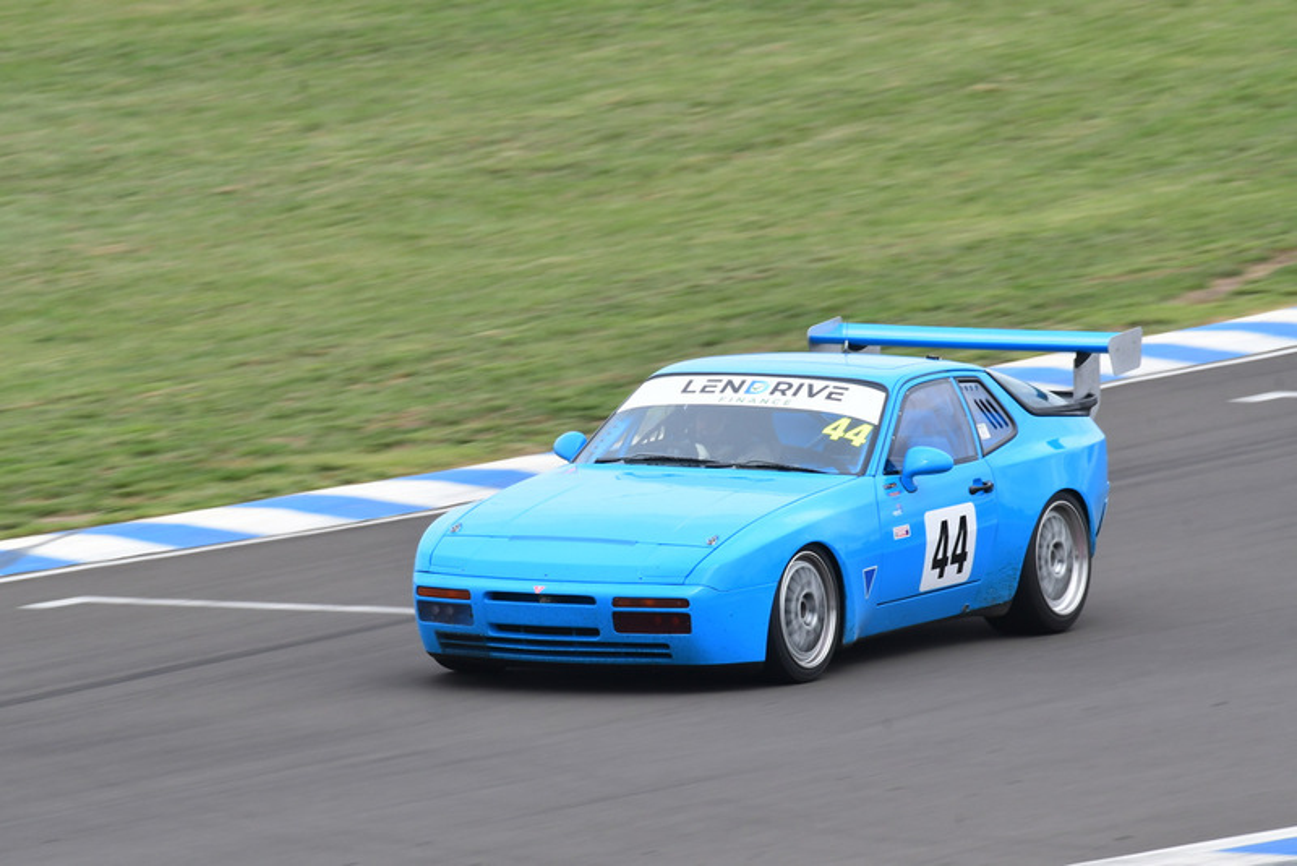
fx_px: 24867
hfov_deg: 3.0
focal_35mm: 690
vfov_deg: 2.0
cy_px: 433
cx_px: 648
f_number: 13
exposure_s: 1/250
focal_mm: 460
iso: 400
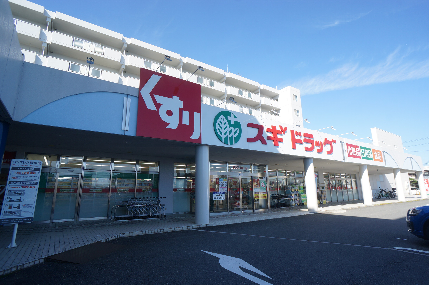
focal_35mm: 24
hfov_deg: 73.8
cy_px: 142
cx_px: 214
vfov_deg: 53.0
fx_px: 286
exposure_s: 1/100
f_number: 8
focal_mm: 16
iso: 100
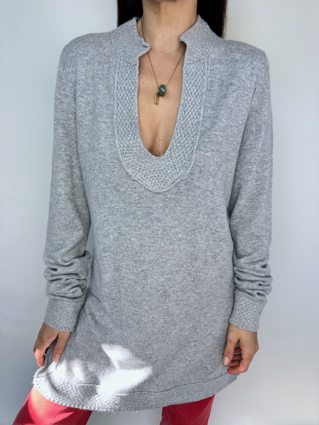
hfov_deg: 56.8
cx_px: 160
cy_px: 212
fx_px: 295
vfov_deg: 71.6
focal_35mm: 24
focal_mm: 6.86
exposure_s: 1/241
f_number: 1.78
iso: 80
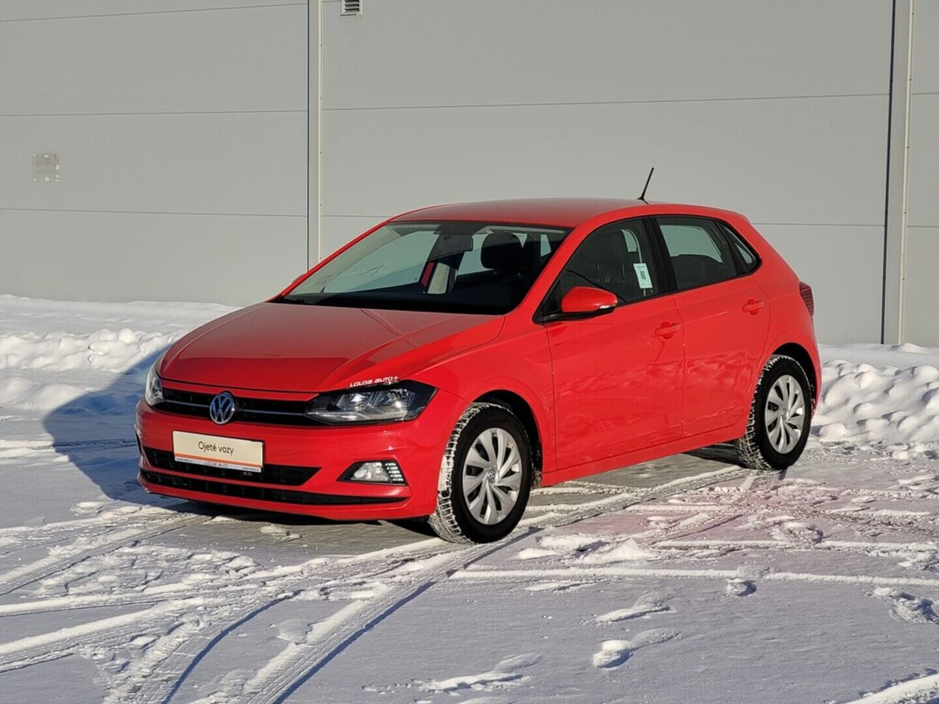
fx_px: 2062
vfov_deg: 19.4
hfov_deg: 25.7
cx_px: 470
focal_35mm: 76
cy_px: 352
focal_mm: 7.12
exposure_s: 1/1962
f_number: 2.4
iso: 25
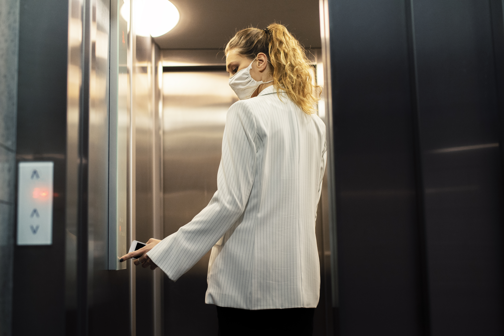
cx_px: 252
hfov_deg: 43.6
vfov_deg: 29.9
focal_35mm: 45
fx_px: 630
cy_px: 168
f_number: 2.8
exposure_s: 1/160
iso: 1400
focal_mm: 45
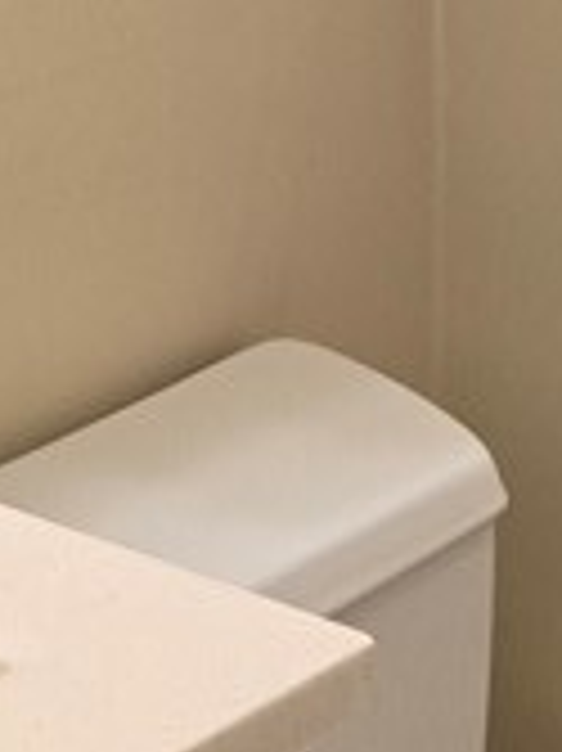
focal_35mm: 141
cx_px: 18
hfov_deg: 10.4
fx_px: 3056
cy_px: -149
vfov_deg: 13.6
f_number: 1.8
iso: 250
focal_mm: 5.4
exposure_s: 1/120
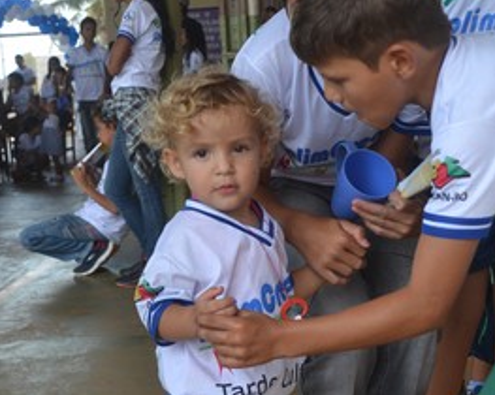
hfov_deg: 25.5
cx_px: 248
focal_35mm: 75
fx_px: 1095
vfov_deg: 20.2
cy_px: 316
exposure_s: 1/125
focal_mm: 31
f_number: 5.6
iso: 125
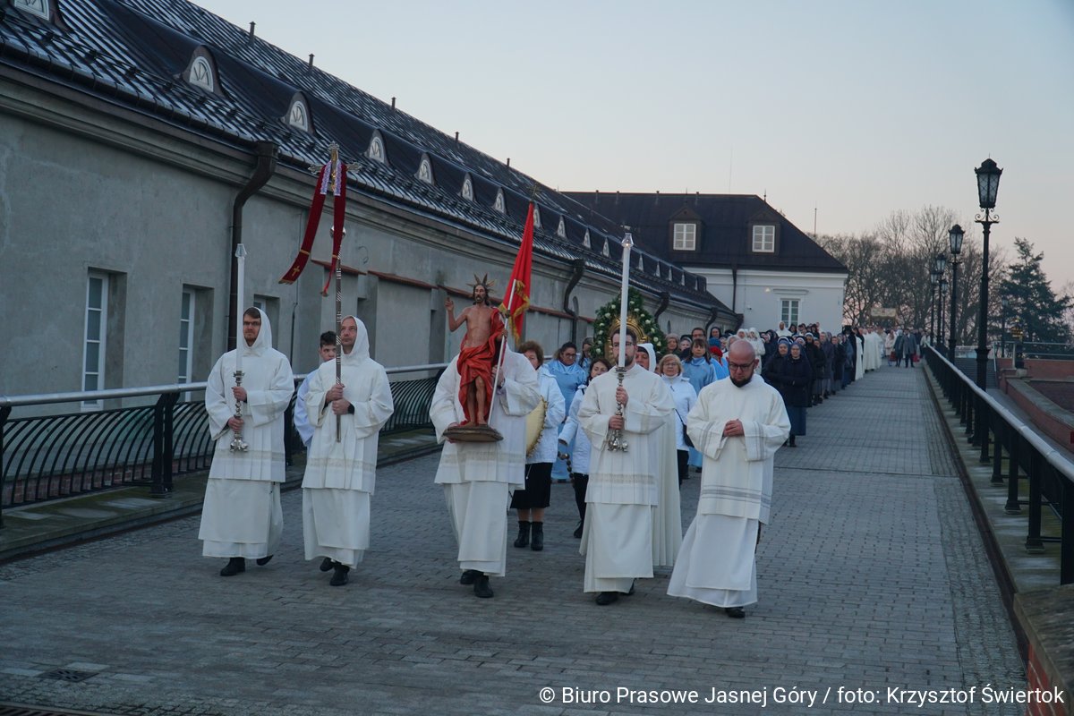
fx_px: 1477
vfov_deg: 27.3
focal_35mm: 50
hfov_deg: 40.0
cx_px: 537
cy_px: 358
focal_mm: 33
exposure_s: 1/100
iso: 400
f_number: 4
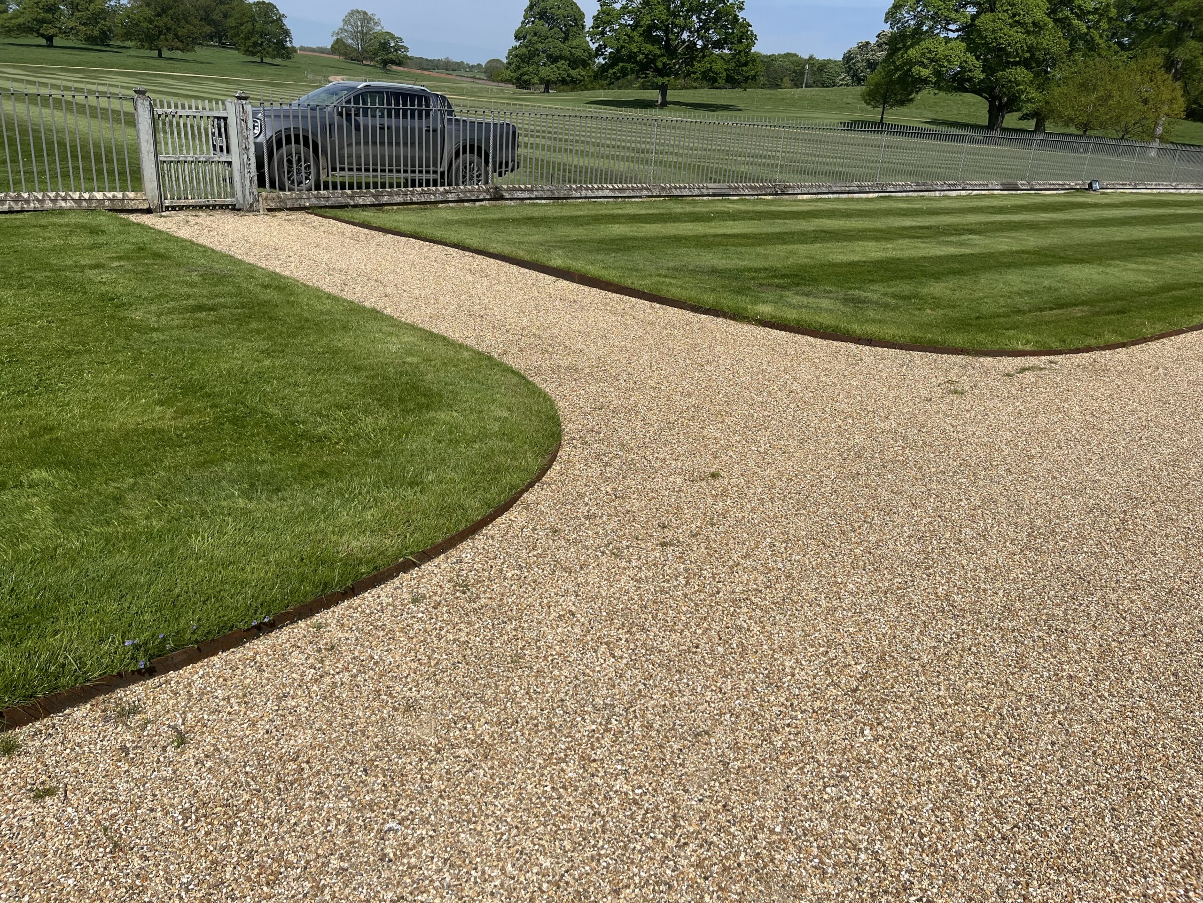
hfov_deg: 67.3
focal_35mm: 26
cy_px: 452
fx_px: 904
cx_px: 602
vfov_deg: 53.1
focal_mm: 5.1
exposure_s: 1/6494
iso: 50
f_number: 1.6
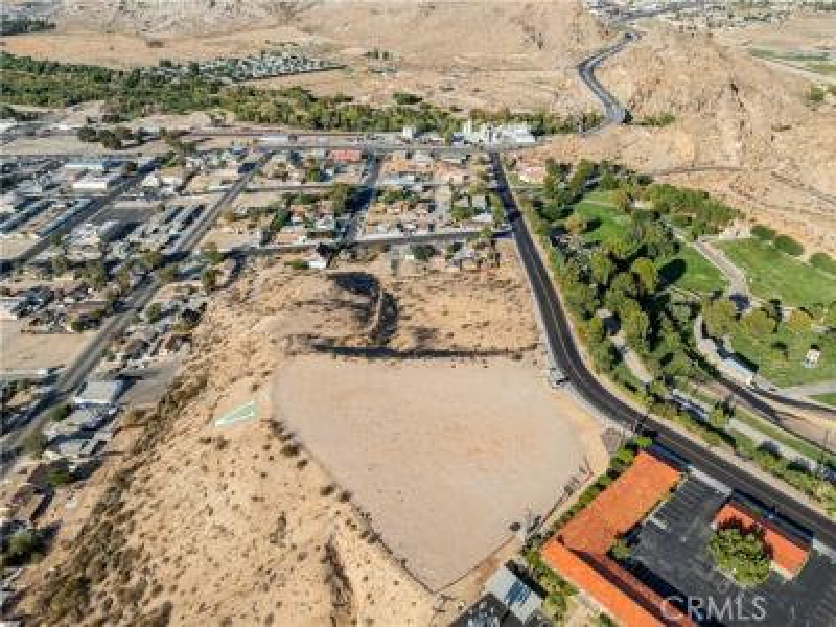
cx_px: 418
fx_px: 580
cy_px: 314
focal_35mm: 24
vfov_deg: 56.8
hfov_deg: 71.6
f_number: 2.8
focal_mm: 12.29
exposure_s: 1/1250
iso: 100
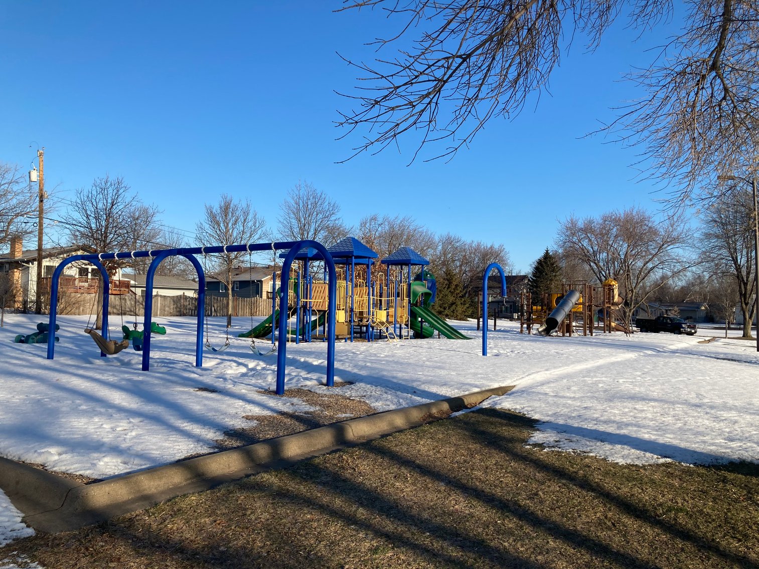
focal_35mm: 28
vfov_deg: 49.8
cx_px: 380
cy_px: 284
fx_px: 614
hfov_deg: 63.4
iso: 20
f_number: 1.8
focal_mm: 3.99
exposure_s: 1/1548
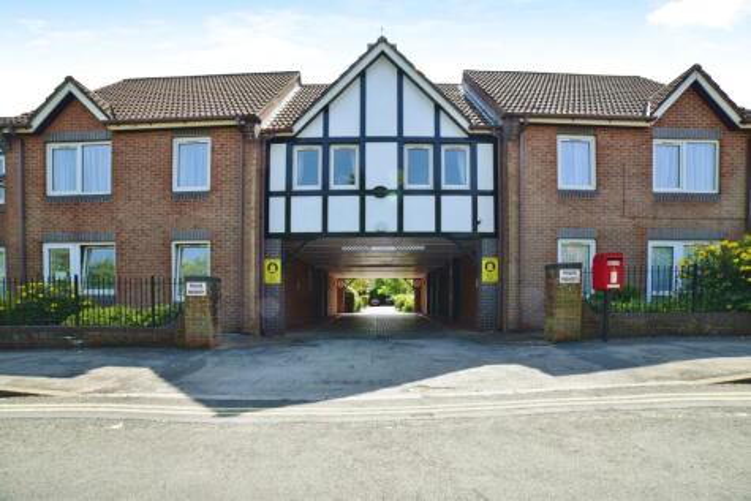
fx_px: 292
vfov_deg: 81.2
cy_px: 250
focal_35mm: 14
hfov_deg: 104.2
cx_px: 376
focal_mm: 14
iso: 400
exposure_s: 1/320
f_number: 8
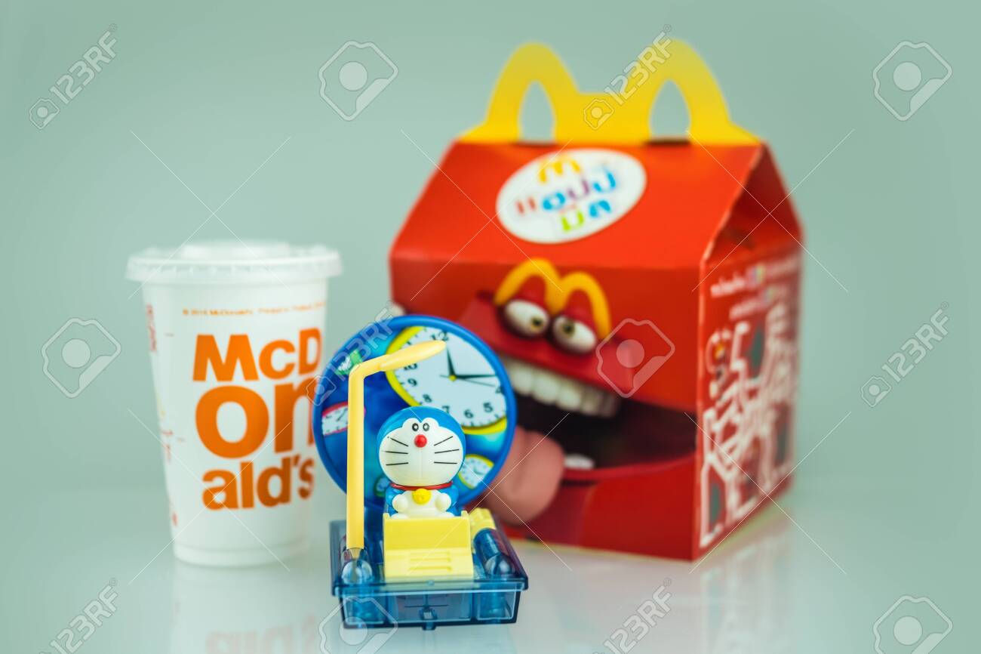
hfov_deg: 37.5
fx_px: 1444
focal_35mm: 53
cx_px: 490
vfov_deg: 25.5
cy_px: 327
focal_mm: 35
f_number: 2
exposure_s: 1/500
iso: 200
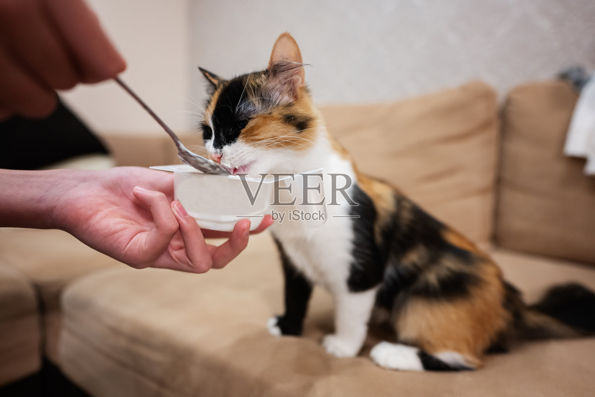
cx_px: 298
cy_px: 198
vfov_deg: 61.9
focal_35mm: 20
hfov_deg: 84.0
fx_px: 331
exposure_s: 1/160
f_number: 1.8
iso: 1000
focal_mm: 20
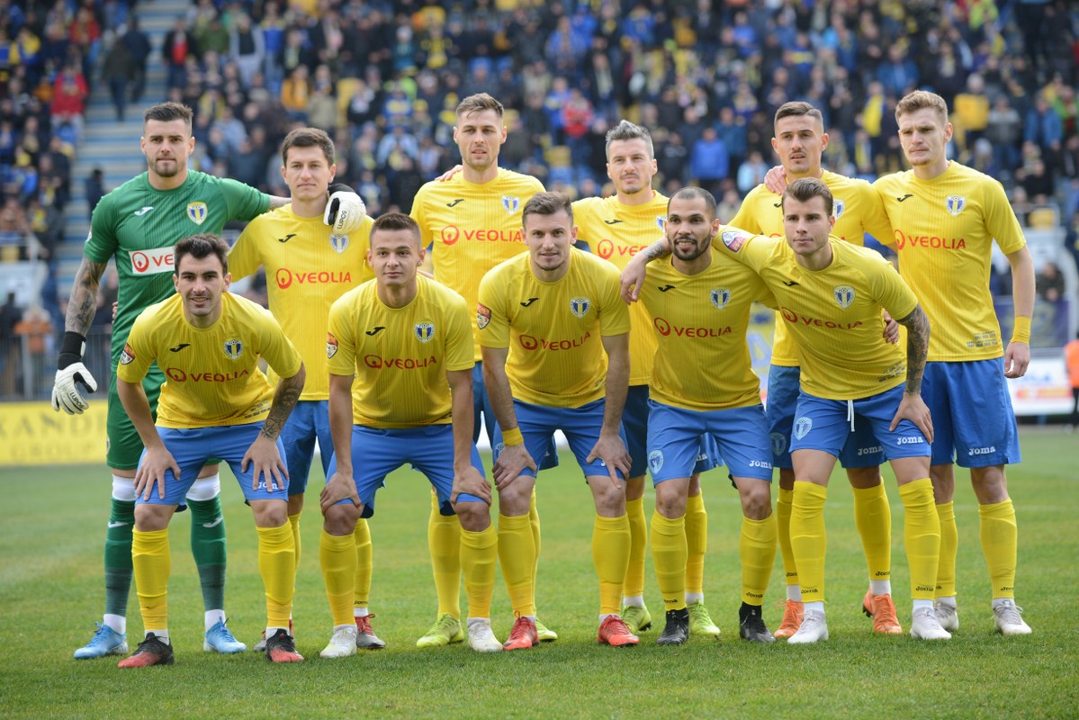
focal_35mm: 120
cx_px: 540
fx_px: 3597
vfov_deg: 11.4
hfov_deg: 17.1
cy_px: 360
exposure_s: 1/1250
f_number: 2.8
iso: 640
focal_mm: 120
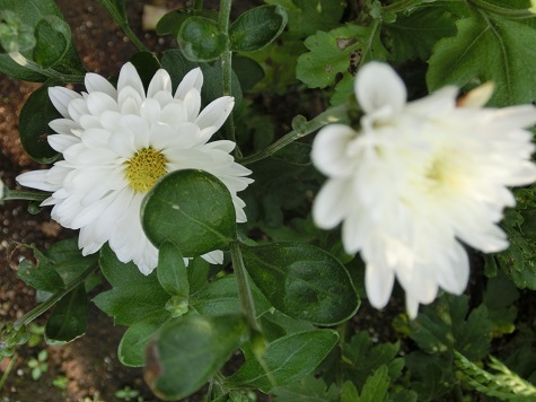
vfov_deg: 38.6
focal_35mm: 37
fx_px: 573
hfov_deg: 50.1
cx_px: 268
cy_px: 201
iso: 80
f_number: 4.1
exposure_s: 1/125
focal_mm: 6.5
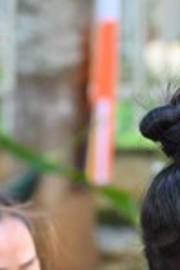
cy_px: 426
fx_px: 3157
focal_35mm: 421
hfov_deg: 3.3
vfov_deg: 4.9
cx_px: 135
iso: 160
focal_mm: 95
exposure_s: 1/125
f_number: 5
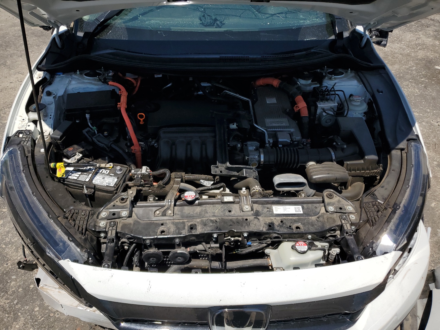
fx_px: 330
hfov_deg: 67.3
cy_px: 165
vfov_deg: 53.1
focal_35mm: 26
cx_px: 220
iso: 50
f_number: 1.5
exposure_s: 1/5000
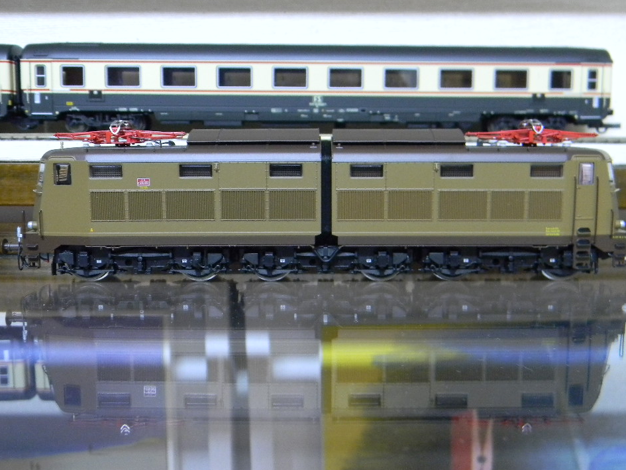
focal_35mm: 39
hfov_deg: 47.8
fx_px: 705
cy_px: 223
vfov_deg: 36.8
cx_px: 325
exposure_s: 1/6.1
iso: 400
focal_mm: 6.4
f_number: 3.7
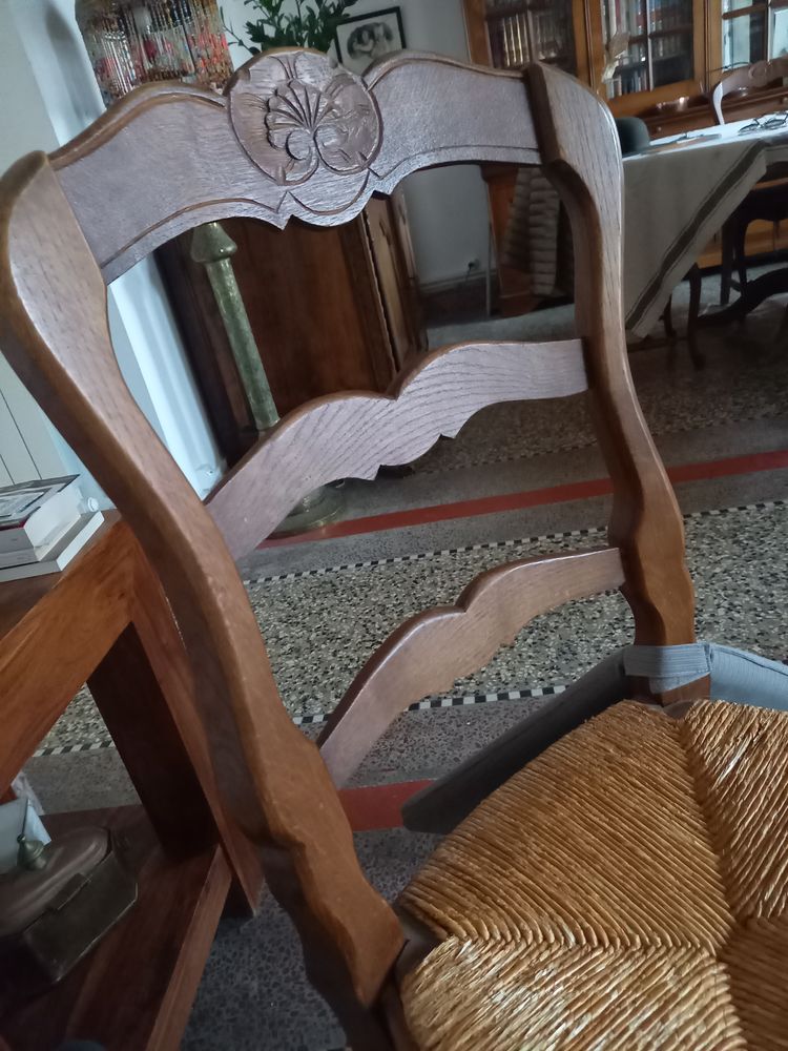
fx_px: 759
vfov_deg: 69.4
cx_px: 394
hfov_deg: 54.9
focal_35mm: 25
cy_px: 526
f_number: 1.8
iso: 1250
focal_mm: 4.65
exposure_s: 1/16.7
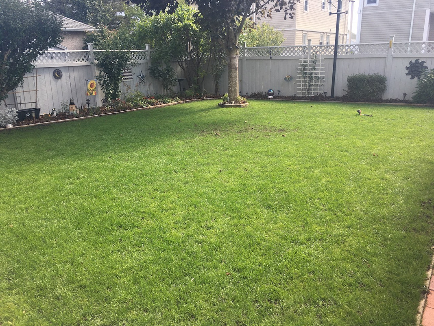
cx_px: 217
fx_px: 364
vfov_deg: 48.2
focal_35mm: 29
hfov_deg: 61.7
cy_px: 163
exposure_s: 1/432
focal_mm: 4.15
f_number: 2.2
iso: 25
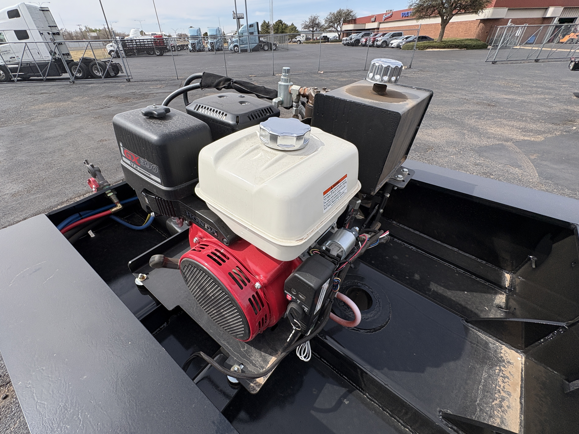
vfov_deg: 81.7
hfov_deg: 98.1
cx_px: 280
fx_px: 251
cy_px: 223
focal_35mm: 15
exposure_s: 1/1880
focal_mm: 2.22
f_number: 2.2
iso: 50
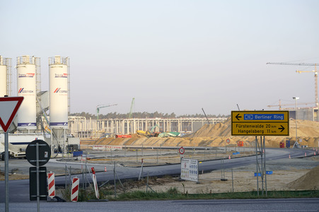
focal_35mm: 85
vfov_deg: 16.0
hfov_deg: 23.9
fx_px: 753
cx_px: 160
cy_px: 106
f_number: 5.6
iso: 100
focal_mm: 85
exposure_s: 1/125
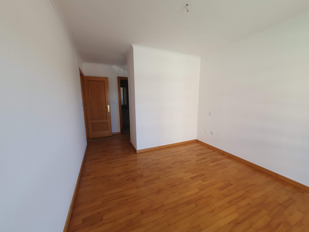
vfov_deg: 89.9
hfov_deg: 106.2
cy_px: 116
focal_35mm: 13
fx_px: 116
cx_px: 154
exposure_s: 1/50
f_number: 2.2
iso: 50
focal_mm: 1.8
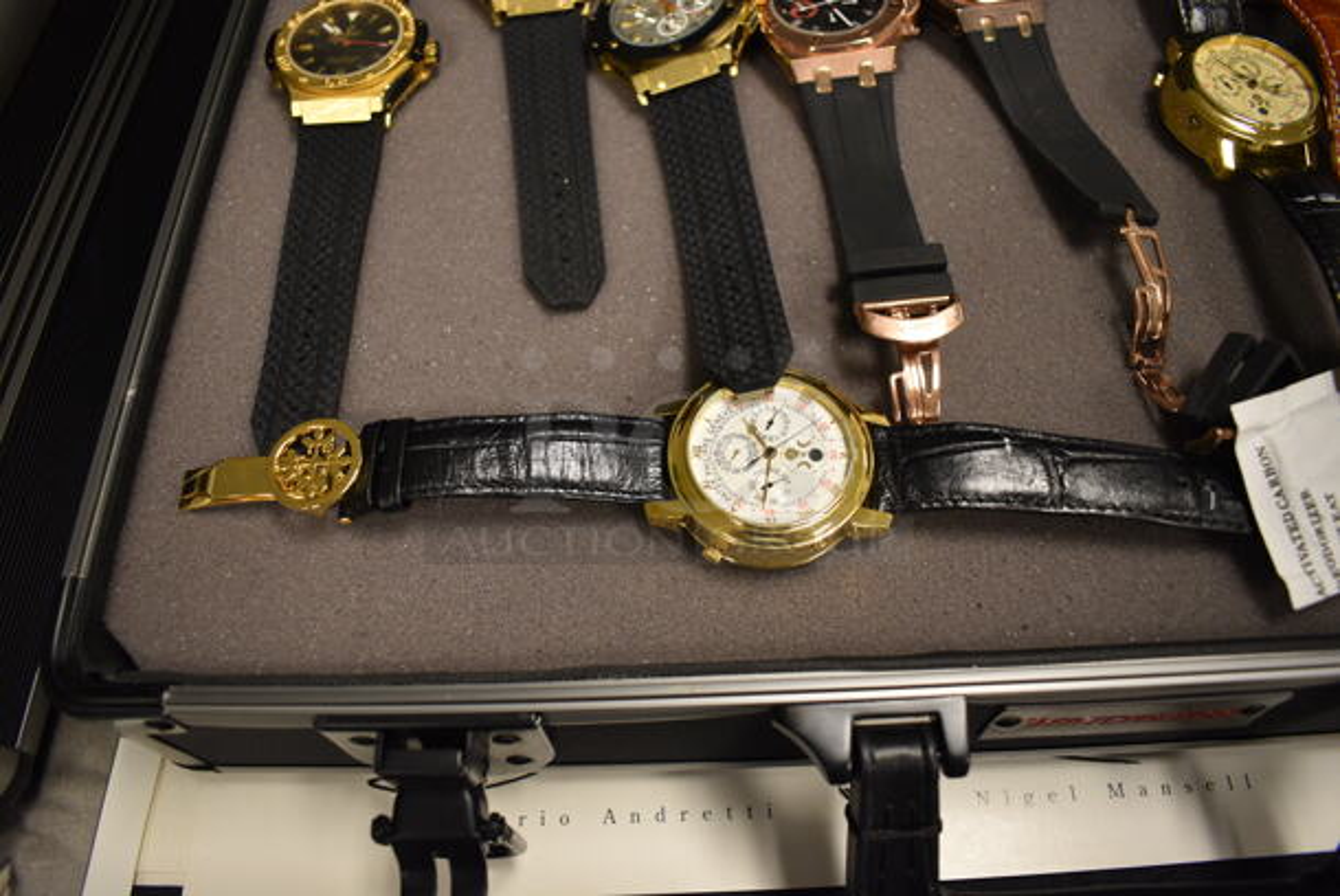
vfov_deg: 48.0
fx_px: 1006
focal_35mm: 27
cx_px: 670
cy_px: 448
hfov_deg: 67.3
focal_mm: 18
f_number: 4
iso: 1100
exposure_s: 1/60
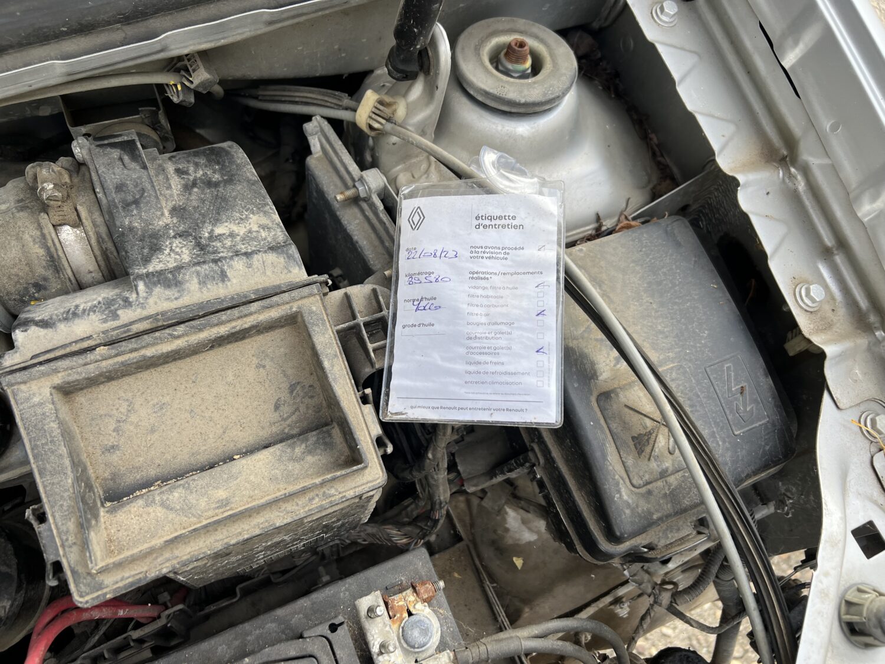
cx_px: 442
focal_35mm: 26
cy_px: 332
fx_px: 665
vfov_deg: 53.1
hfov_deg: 67.3
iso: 40
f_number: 1.5
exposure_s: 1/250
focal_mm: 5.7
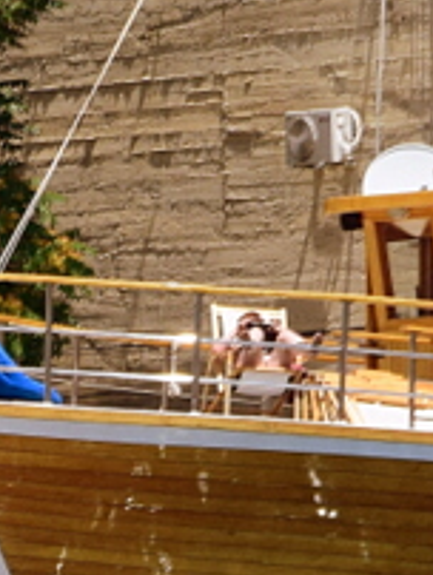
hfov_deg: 2.5
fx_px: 10001
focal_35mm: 601
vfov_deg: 3.3
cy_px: 292
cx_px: -513
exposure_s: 1/250
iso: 400
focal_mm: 105
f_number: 10
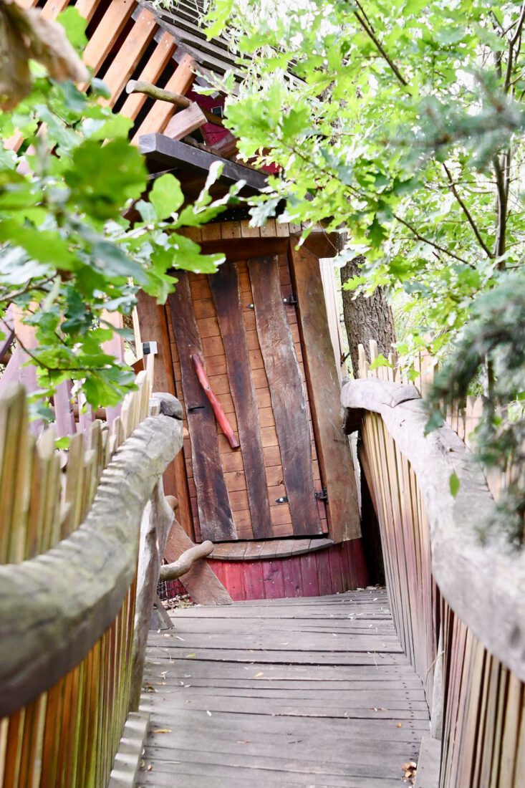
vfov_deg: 53.1
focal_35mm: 36
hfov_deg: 36.9
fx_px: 788
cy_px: 394
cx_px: 262
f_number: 2.8
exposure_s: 1/125
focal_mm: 24
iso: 900
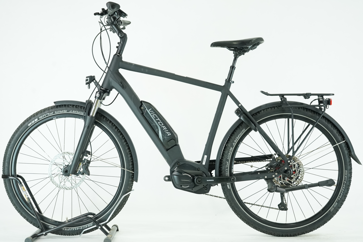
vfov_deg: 21.2
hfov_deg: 31.4
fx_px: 645
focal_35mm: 64
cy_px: 121
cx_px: 182
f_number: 5.6
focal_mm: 64
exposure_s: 1/200
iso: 2500
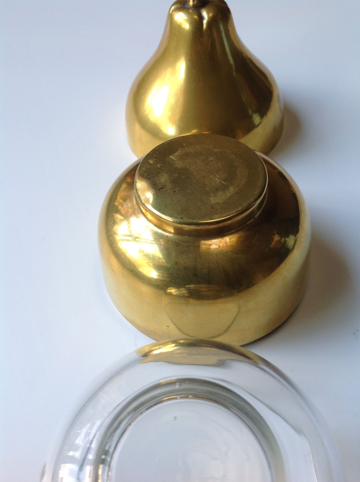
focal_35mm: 35
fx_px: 487
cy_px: 241
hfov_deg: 40.6
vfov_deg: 52.7
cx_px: 180
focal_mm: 4.28
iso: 50
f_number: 2.4
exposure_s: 1/20
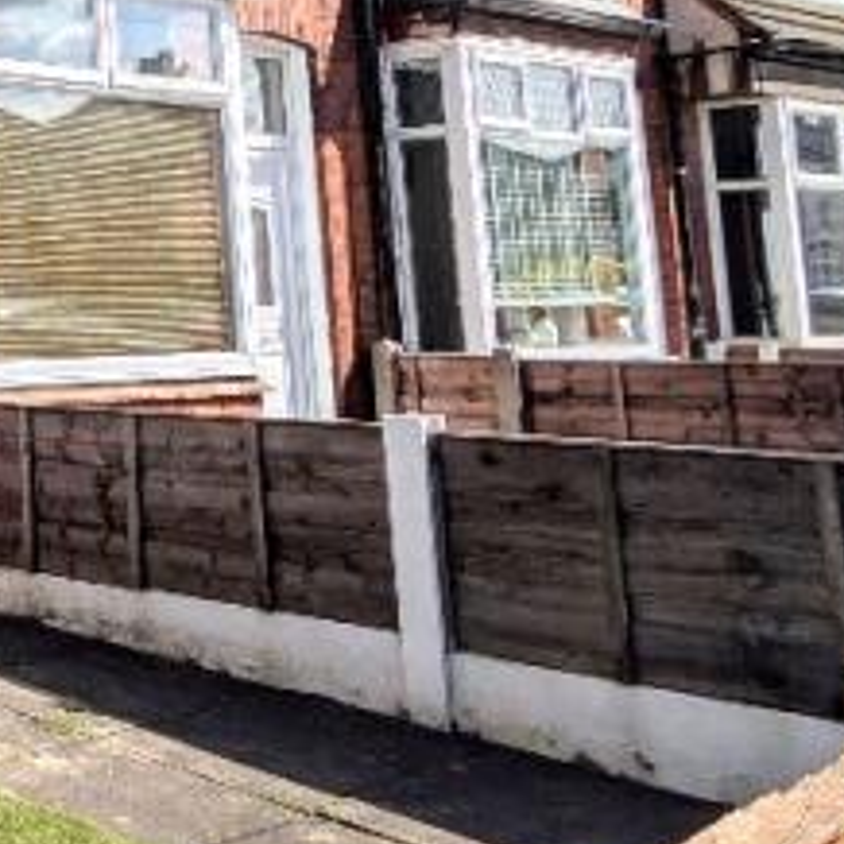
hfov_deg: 24.0
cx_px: -523
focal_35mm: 50
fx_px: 1379
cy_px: 95
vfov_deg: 32.4
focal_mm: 2.02
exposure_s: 1/5435
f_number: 1.7
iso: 52
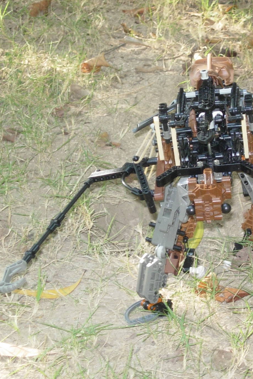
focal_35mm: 178
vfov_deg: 11.5
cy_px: 201
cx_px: 234
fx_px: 1875
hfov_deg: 7.7
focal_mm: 21.3
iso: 137
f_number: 4.6
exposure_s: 1/55.3
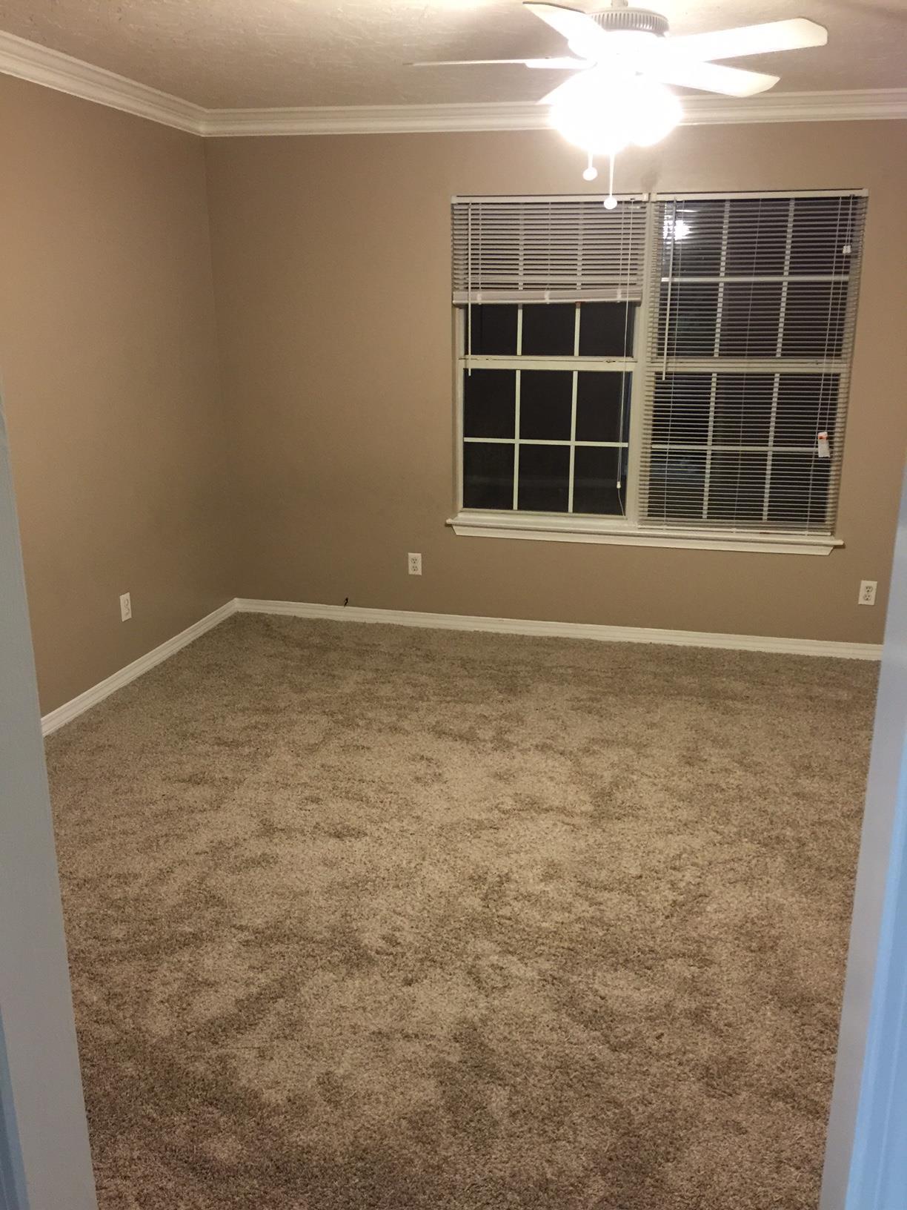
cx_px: 454
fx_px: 1013
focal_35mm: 29
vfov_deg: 61.7
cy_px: 605
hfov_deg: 48.2
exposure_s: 1/15
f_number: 2.2
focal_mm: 4.15
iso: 125
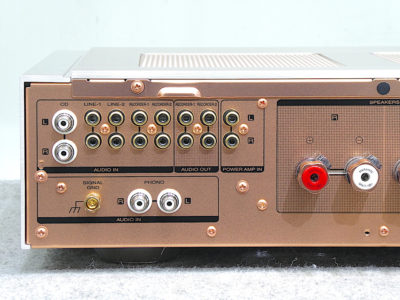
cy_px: 150
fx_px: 1745
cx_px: 200
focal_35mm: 151
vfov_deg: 9.8
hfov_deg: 13.1
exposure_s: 1/3.2
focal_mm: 27.1
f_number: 5.4
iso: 200
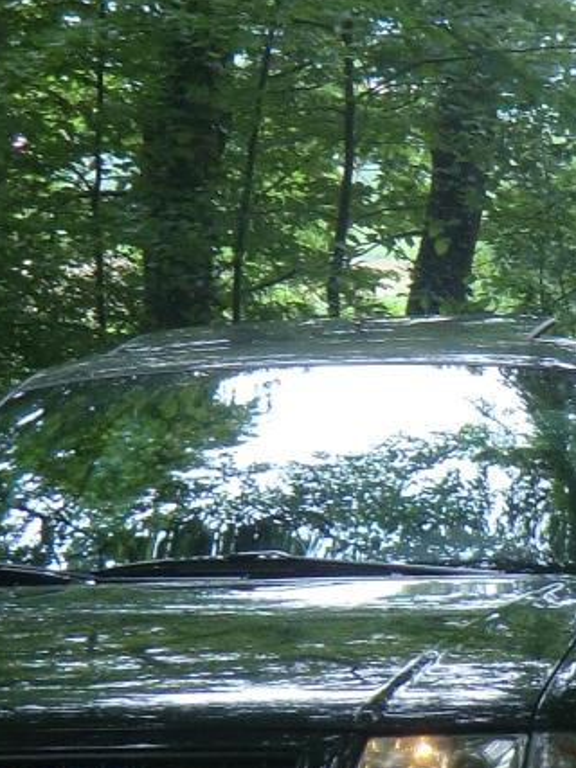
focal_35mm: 188
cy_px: 229
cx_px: 353
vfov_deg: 10.5
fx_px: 4173
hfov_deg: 7.9
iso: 125
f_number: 4
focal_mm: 8.4
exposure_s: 1/60
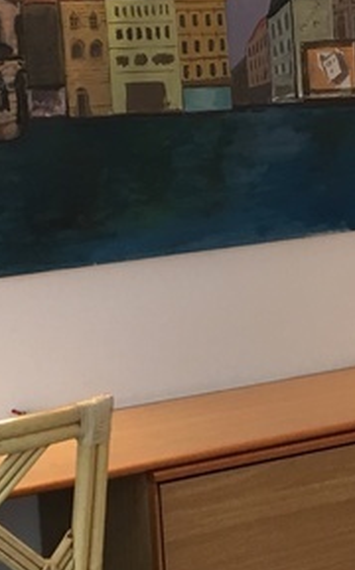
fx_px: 1692
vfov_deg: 19.1
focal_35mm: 109
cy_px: 260
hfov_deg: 11.8
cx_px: 365
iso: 64
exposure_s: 1/33
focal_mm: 4.15
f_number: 2.2
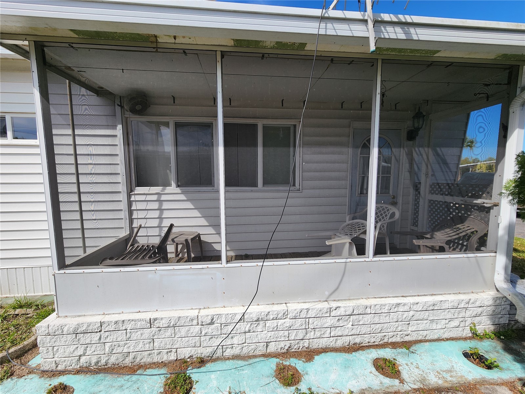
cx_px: 262
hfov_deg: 106.2
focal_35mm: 13
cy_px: 197
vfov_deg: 89.9
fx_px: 197
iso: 50
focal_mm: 2.2
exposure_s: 1/1859
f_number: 2.2
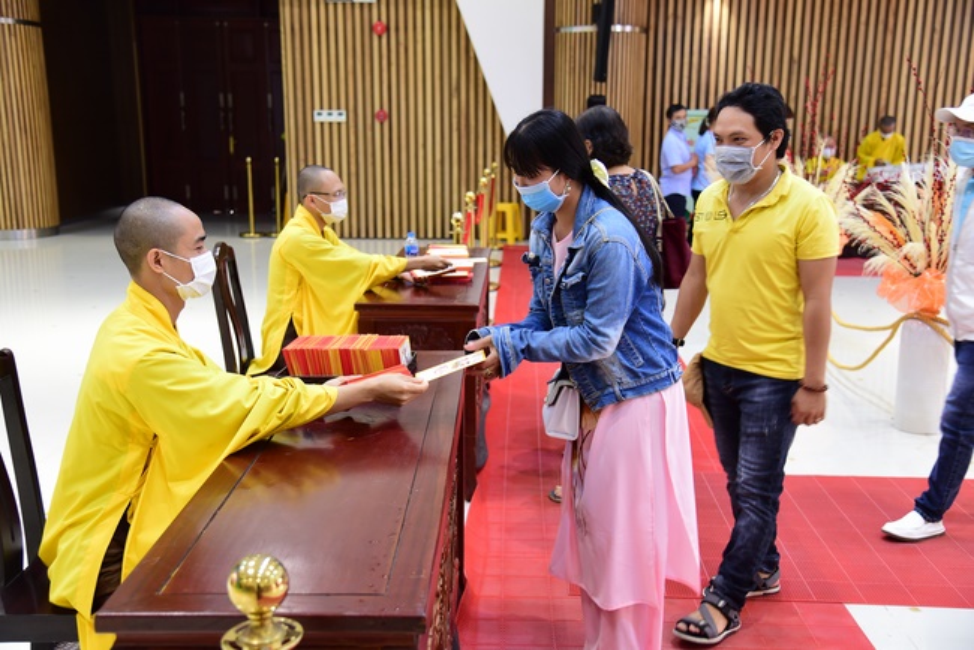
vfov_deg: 33.4
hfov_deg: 48.4
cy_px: 325
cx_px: 487
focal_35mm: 40
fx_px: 1083
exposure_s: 1/50
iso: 1000
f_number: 4
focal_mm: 40
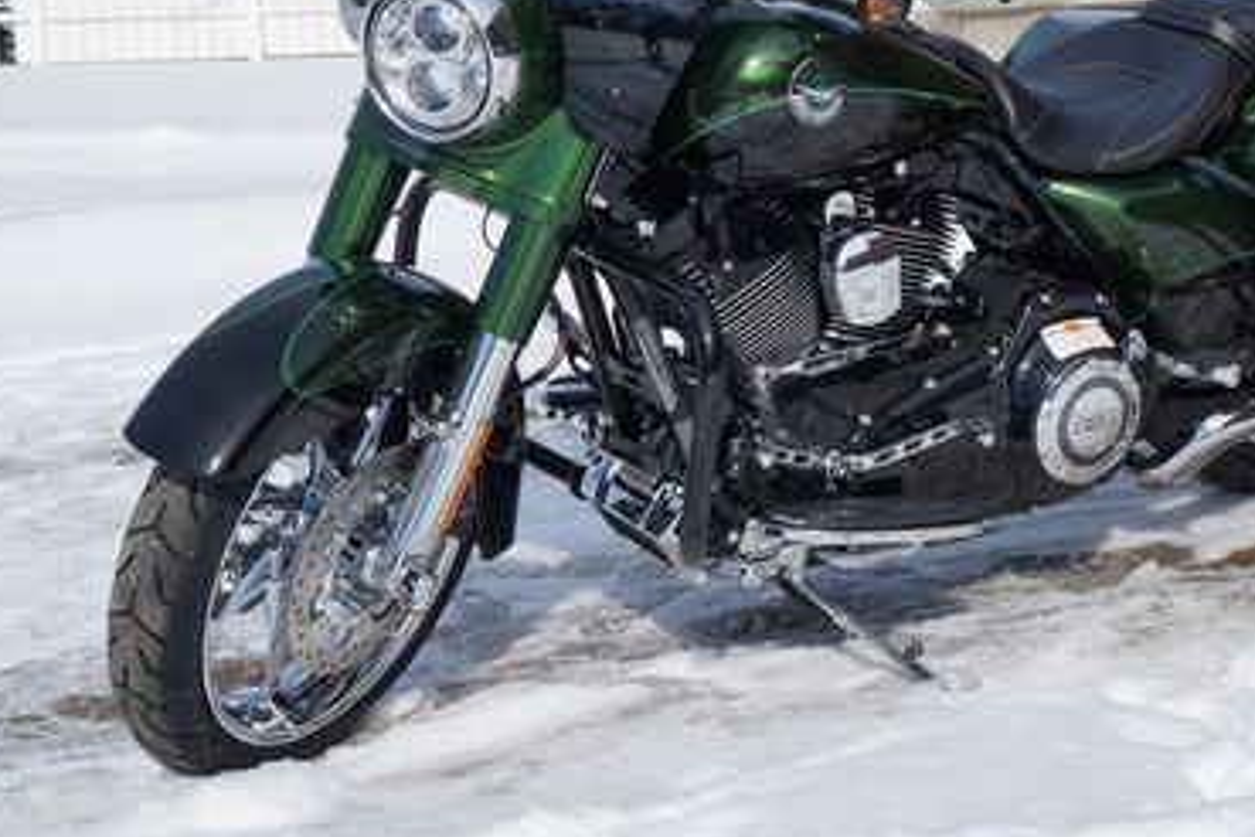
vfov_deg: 17.4
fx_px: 2719
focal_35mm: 78
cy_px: 238
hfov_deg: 25.8
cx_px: 847
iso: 200
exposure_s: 1/640
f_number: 9
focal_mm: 30
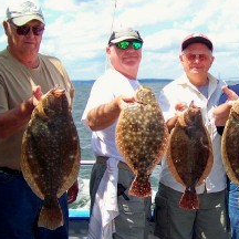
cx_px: 199
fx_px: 461
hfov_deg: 28.3
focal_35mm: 59
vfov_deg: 29.1
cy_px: 125
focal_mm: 5.85
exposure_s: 1/500
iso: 64
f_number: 2.8
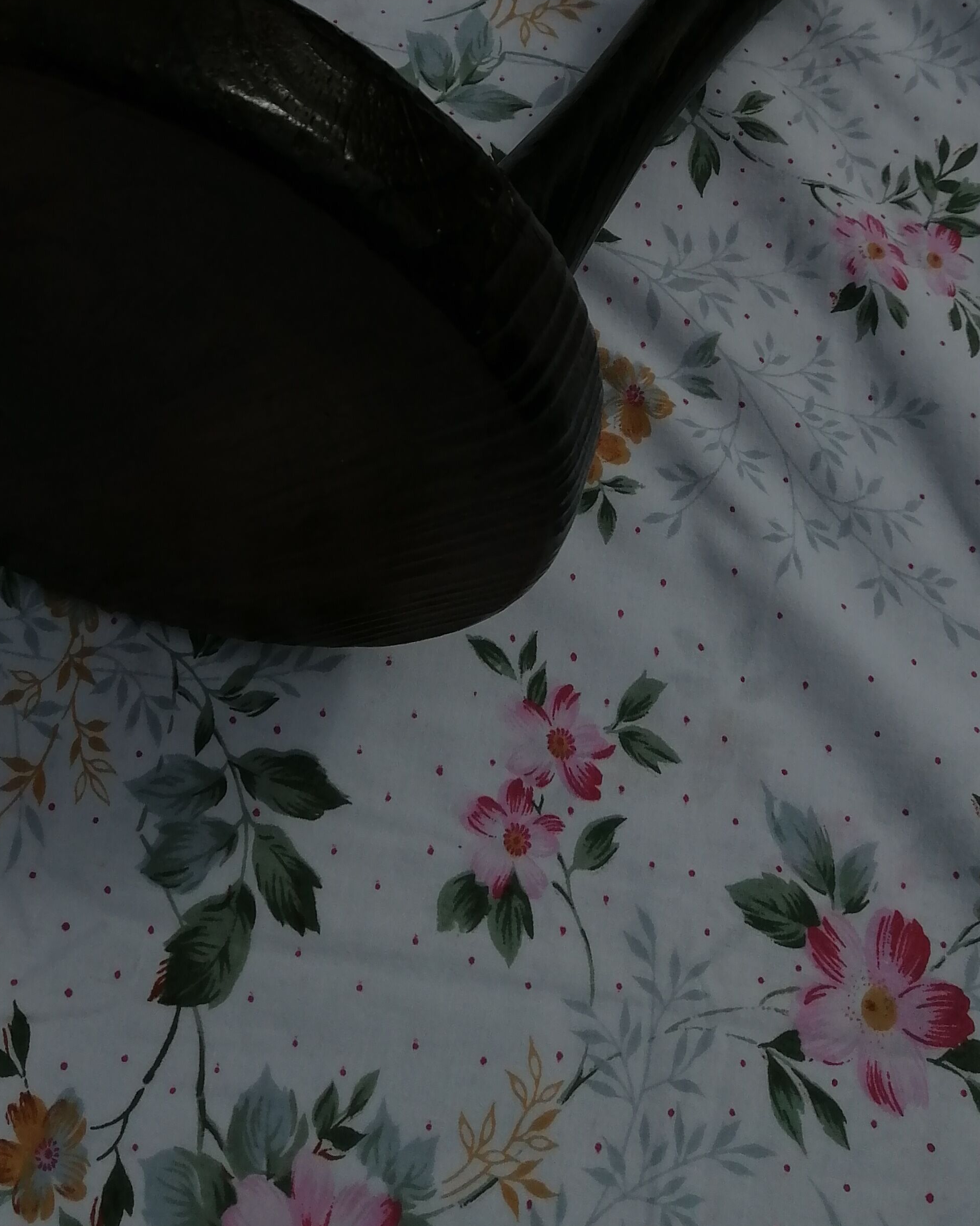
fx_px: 1777
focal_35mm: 49
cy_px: 214
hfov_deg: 30.8
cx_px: 414
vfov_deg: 36.5
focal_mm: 3.96
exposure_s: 1/14286
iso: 50
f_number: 1.8
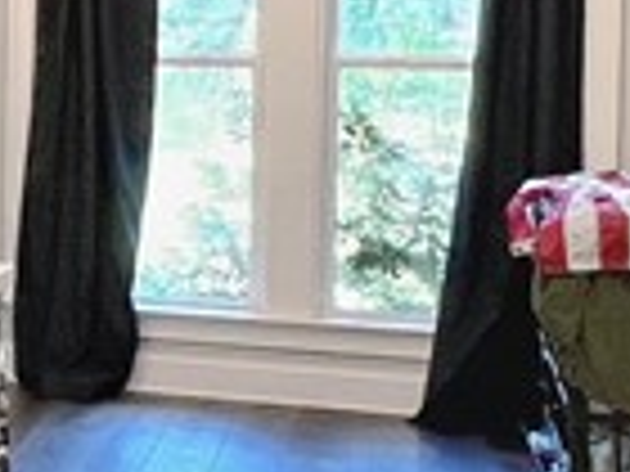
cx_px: -522
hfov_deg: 16.9
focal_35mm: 95
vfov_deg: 15.4
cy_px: 81
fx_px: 1729
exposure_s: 1/120
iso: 200
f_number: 1.8
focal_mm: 1.57
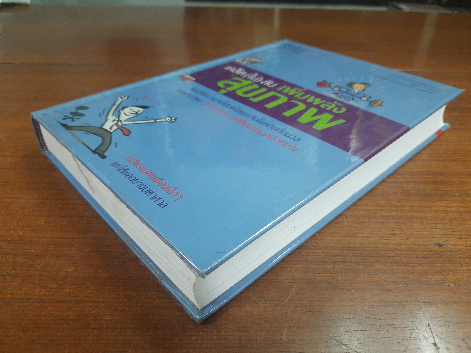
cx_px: 236
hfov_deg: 69.4
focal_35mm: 25
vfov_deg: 54.9
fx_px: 340
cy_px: 176
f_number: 2
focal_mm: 4.6
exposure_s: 1/50
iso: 320
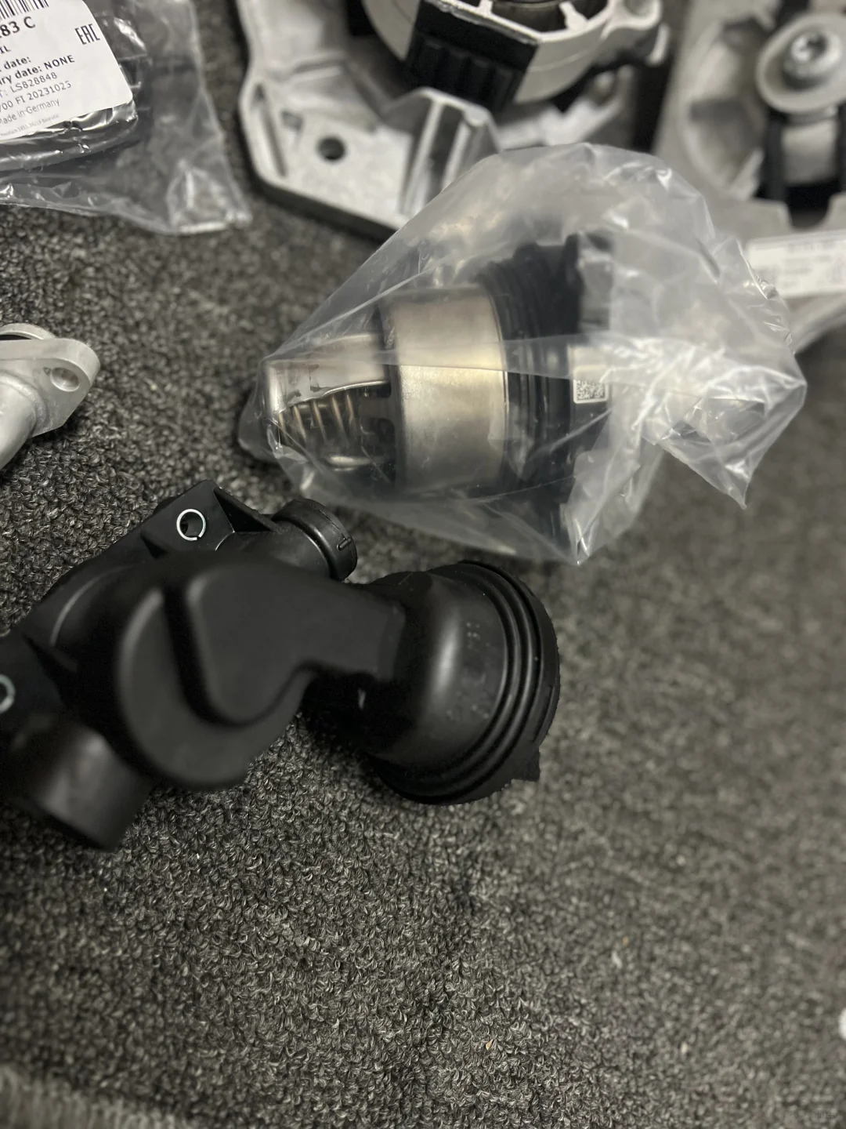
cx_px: 423
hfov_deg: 53.1
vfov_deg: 67.3
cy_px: 564
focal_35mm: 26
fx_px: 847
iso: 500
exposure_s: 1/25
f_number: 1.5
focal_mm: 5.7
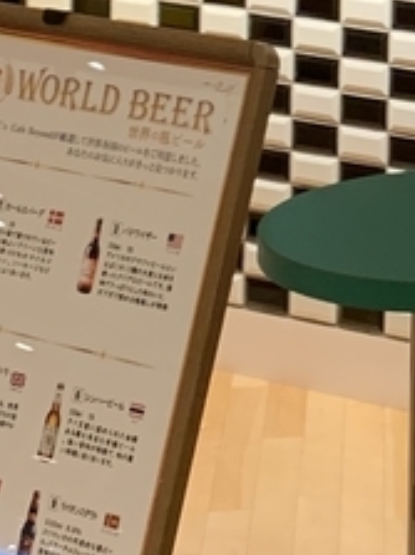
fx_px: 2240
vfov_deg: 13.5
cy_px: -184
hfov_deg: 9.9
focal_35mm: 140
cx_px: 815
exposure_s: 1/60
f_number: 1.8
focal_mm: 4.25
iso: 100
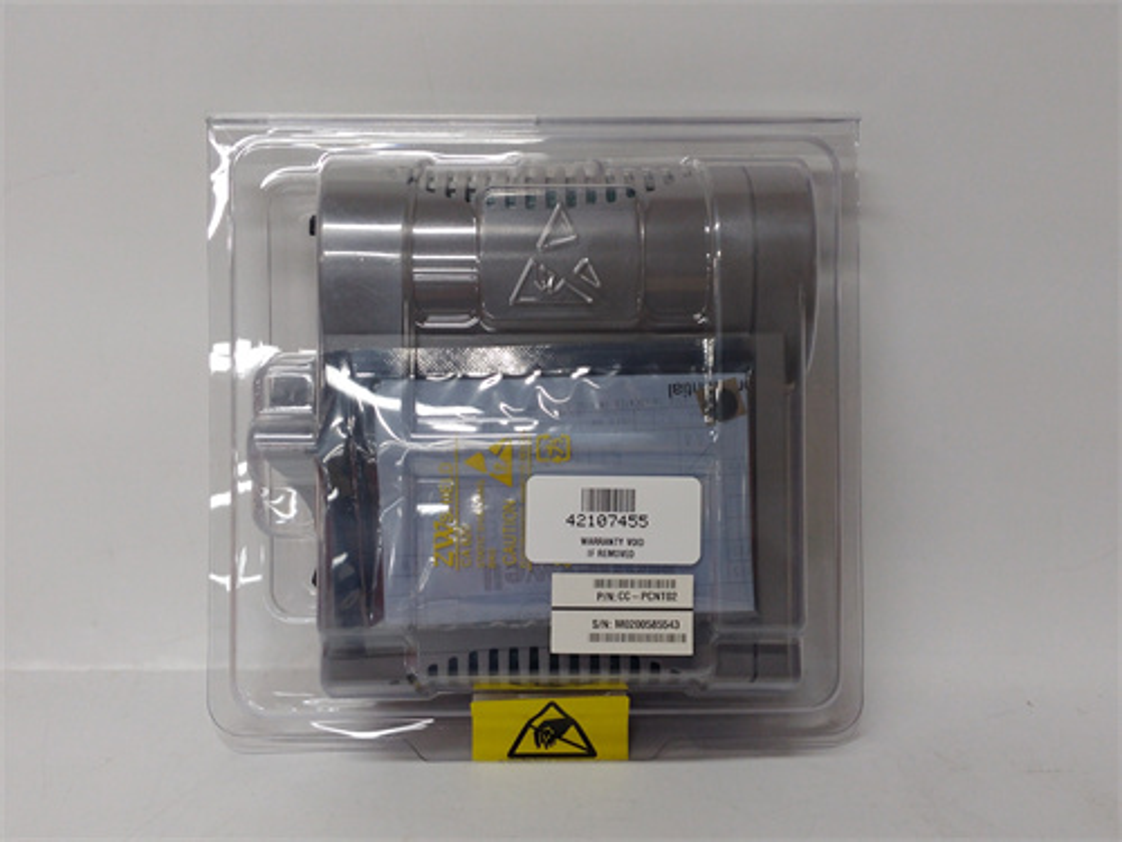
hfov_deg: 65.3
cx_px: 561
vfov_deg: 51.4
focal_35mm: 27
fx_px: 875
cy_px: 421
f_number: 2
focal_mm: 3.79
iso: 128
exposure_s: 1/33
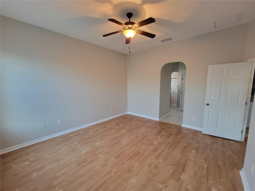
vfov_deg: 89.9
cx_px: 128
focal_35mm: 13
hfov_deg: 106.2
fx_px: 96
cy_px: 96
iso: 400
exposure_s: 1/30
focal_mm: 2.2
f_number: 2.2
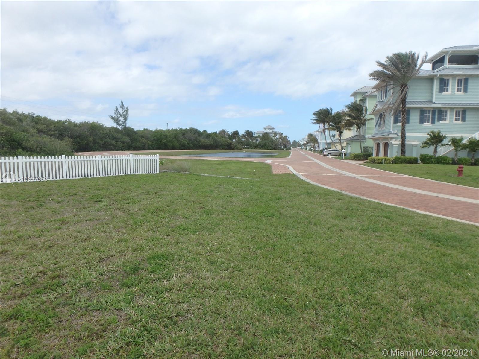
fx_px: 291
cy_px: 180
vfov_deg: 63.4
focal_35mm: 21
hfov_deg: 79.0
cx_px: 240
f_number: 6
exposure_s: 1/400
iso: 125
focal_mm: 3.7
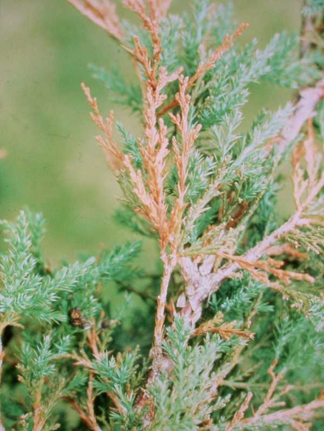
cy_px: 216
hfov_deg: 18.9
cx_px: 162
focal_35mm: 78
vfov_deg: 25.0
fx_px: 973
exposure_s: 1/255
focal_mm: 16.2
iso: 100
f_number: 7.9
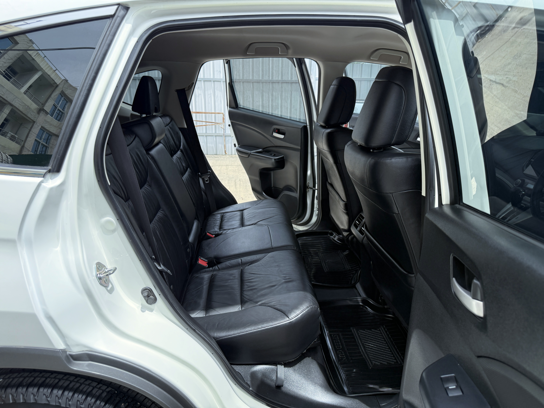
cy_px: 204
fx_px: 377
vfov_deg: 56.8
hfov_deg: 71.6
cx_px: 272
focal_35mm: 24
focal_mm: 6.76
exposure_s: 1/1522
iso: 100
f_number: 1.78
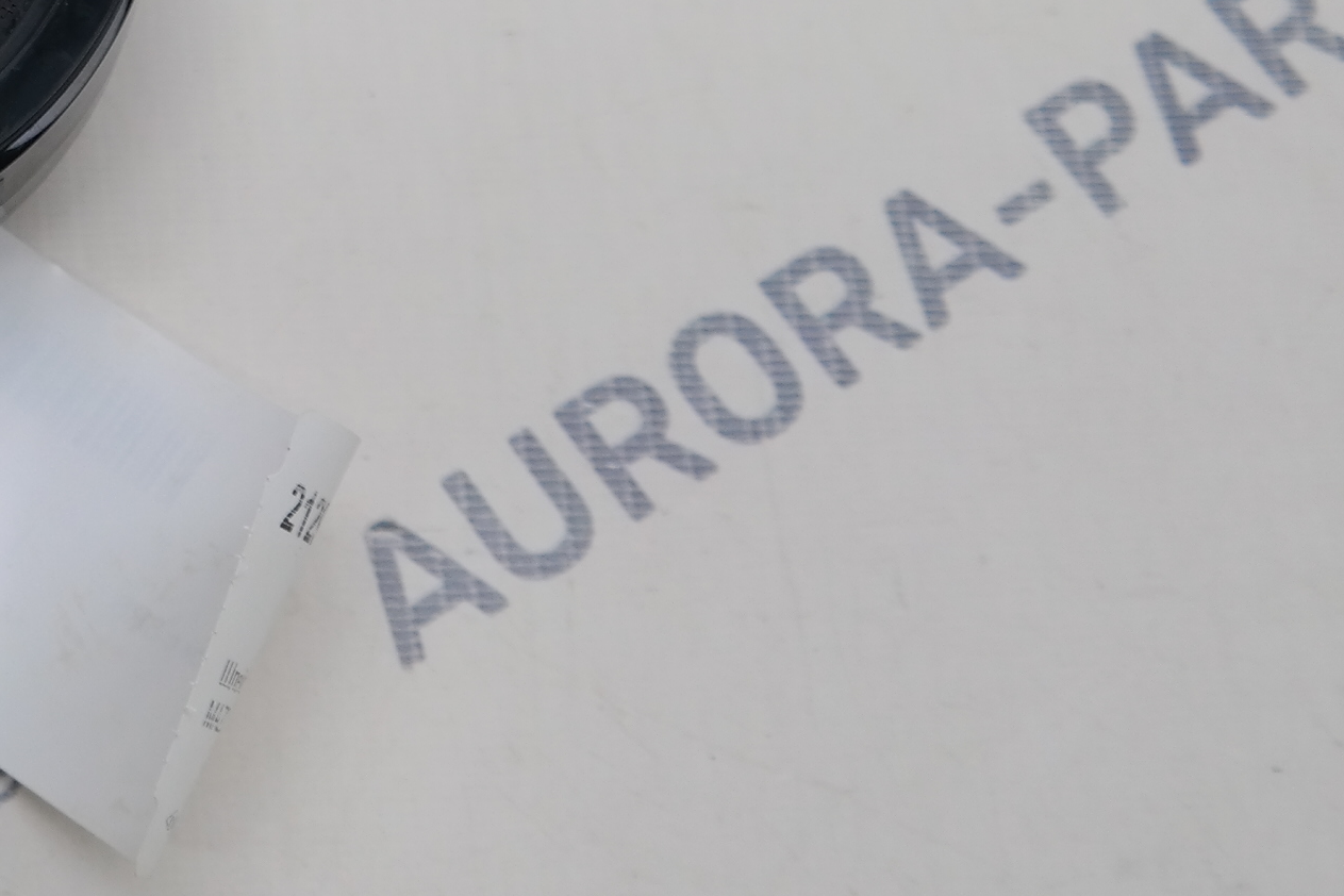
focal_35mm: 117
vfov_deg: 11.4
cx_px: -351
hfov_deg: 16.6
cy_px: -283
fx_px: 4368
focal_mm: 25
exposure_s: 1/80
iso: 200
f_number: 4
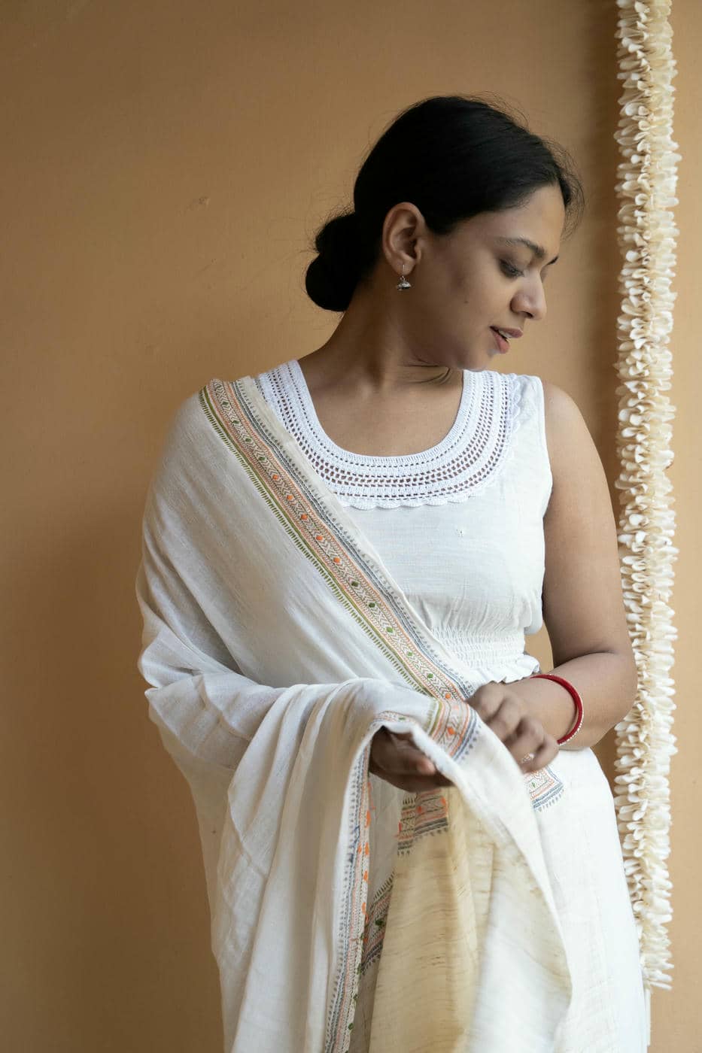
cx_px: 351
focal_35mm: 39
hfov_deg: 34.0
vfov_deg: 49.2
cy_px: 526
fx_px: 1150
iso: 400
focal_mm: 39.3
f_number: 5
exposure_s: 1/80
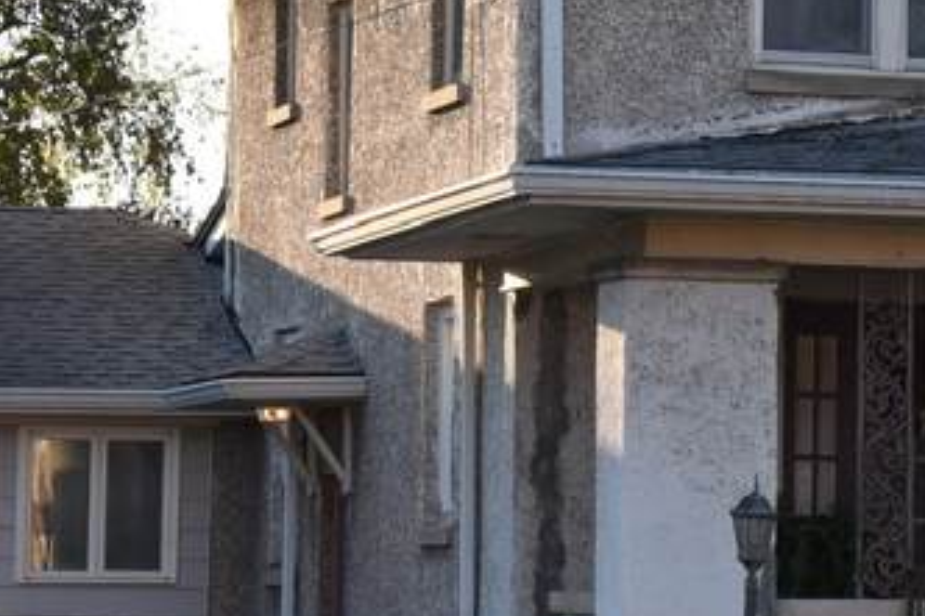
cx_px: 844
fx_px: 4751
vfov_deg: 7.4
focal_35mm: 185
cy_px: 282
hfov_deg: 11.1
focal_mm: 48
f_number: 10
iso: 800
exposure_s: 1/400
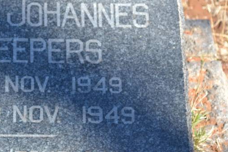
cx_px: 22
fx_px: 1230
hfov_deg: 10.5
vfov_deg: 7.1
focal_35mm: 194
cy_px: 57
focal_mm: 55
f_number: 5.6
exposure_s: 1/100
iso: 400
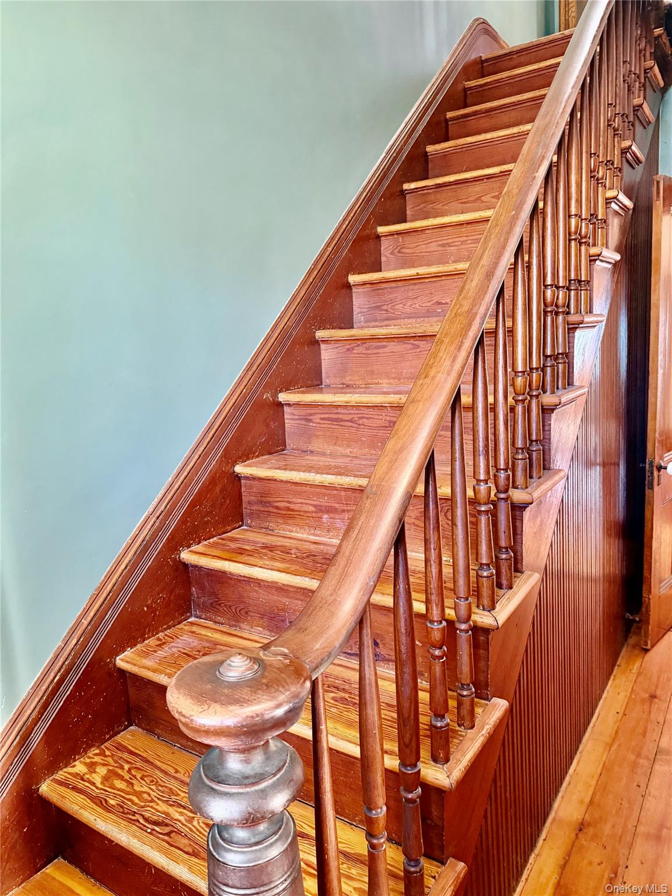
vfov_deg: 71.6
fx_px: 621
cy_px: 448
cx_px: 336
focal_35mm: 24
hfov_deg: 56.8
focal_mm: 6.76
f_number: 1.78
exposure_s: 1/40
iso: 640
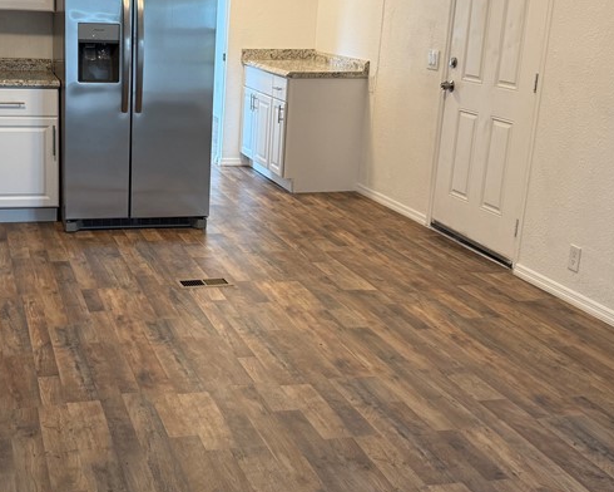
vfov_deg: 30.8
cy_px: 208
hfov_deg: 37.3
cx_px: 168
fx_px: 890
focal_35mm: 49
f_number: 1.78
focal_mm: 6.76
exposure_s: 1/60
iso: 125
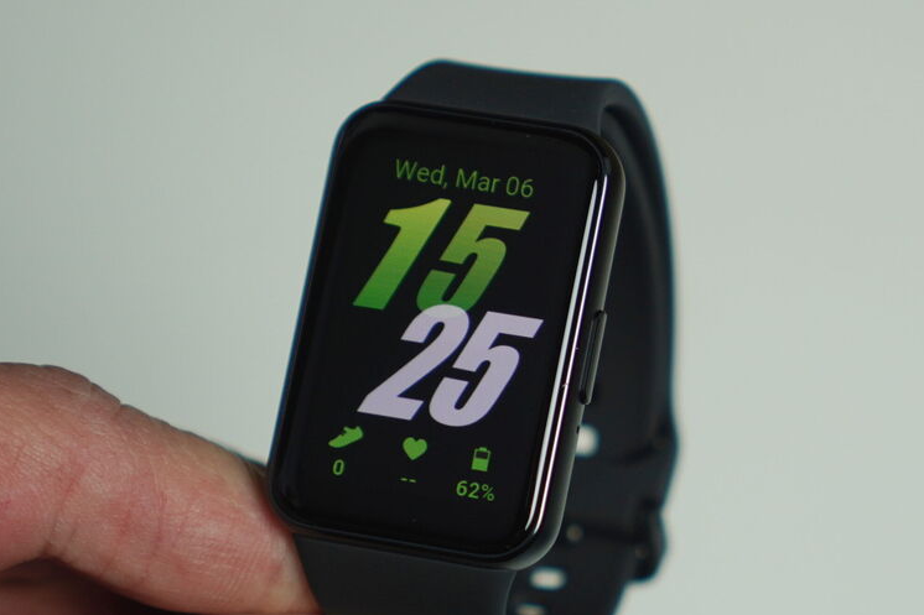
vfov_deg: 20.1
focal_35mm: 68
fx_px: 1736
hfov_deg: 29.8
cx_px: 448
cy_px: 375
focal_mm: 35
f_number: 3.2
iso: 200
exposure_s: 1/125
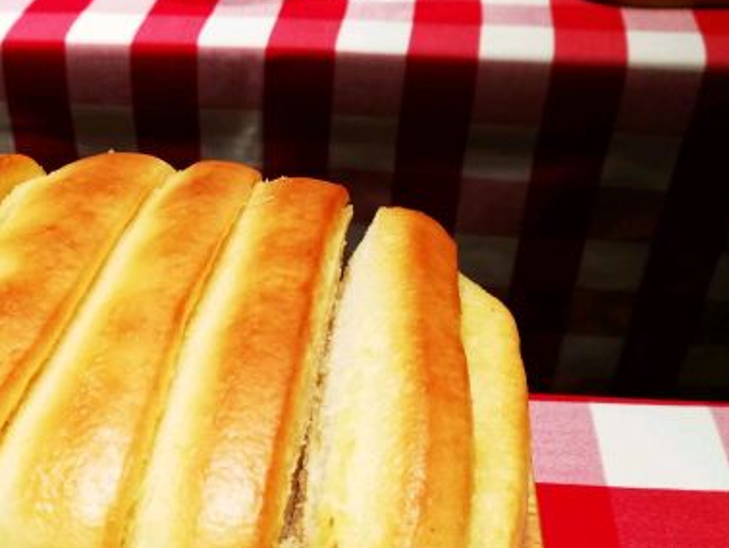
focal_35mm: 50
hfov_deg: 37.5
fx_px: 1054
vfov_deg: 28.7
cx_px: 212
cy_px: 418
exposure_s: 1/50
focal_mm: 4.5
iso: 80
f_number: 2.2
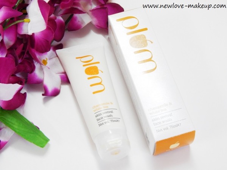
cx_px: 114
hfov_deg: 31.7
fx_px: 400
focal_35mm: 61
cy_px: 85
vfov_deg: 24.0
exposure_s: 1/13
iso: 400
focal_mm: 10.9
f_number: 4
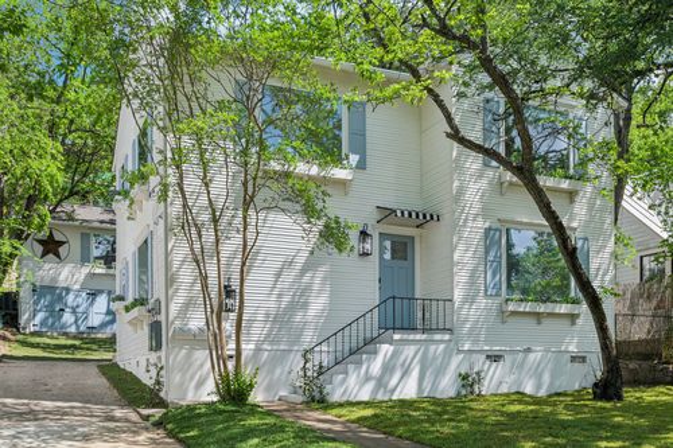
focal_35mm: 36
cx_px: 336
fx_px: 673
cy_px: 224
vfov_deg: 36.8
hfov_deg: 53.1
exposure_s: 1/500
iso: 400
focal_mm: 24
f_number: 8
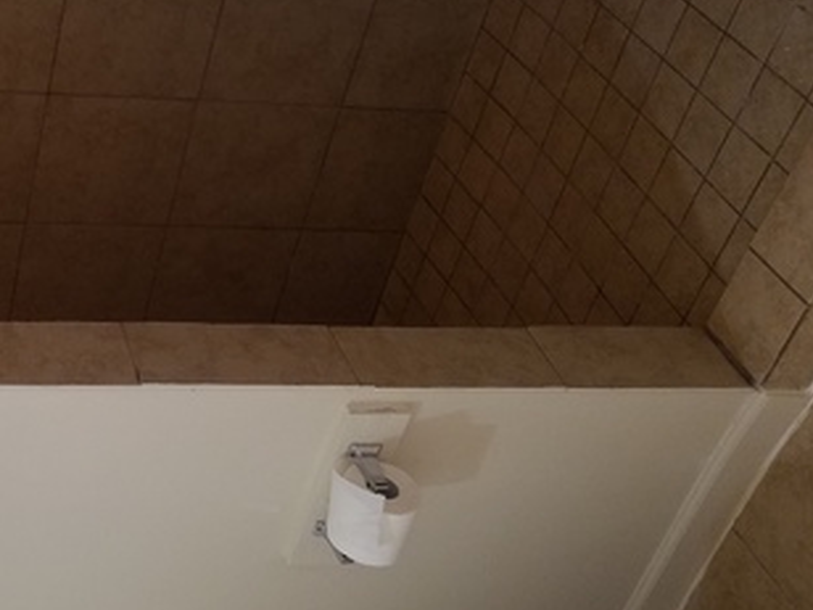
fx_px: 1268
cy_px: 217
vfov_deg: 26.9
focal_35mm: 54
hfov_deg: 32.6
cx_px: -5
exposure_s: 1/60
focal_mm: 4.2
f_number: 1.7
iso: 125
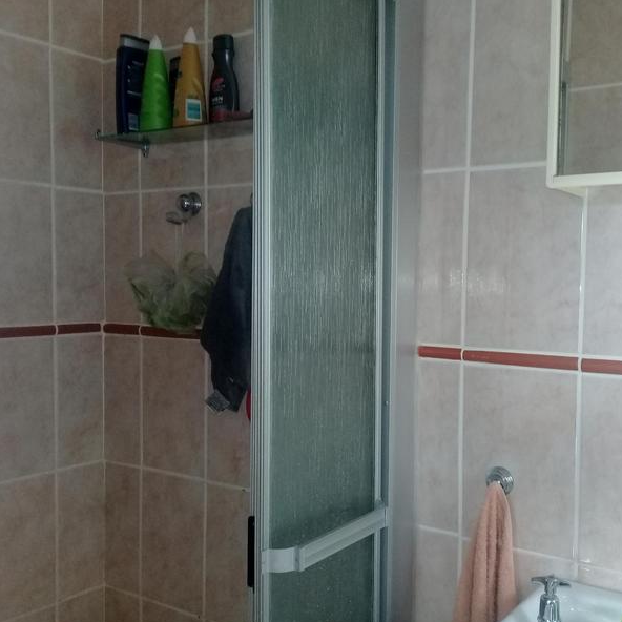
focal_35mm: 37
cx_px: 368
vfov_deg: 44.9
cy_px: 313
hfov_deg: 44.7
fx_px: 752
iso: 160
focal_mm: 3.3
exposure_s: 1/33
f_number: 2.2
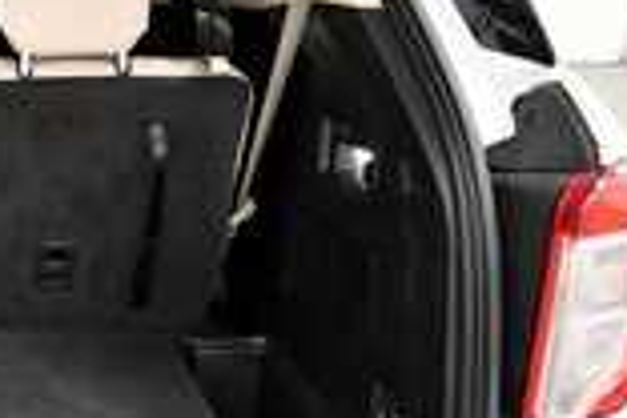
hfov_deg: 27.7
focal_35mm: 64
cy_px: 163
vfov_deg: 21.2
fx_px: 1115
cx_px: -121
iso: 3200
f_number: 5.3
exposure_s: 1/100
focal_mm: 17
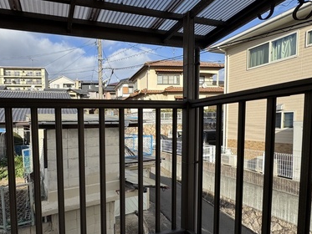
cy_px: 137
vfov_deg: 63.1
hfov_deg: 76.2
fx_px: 189
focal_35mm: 21
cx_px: 101
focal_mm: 2.22
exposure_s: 1/1299
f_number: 2.2
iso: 50
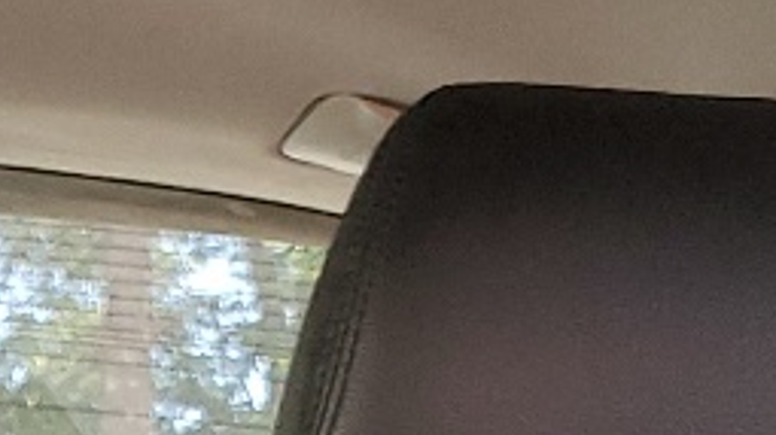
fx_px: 3660
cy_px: 1506
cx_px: -581
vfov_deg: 6.1
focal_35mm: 178
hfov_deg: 11.3
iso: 94
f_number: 1.5
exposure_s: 1/120
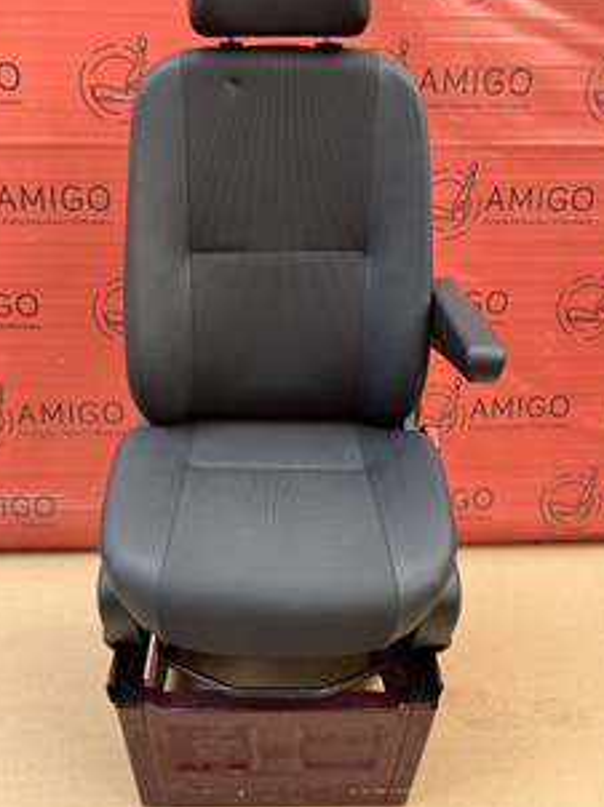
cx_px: 275
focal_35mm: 31
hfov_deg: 45.3
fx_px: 722
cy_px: 342
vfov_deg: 58.1
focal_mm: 5.1
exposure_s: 1/122
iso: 64
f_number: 1.6
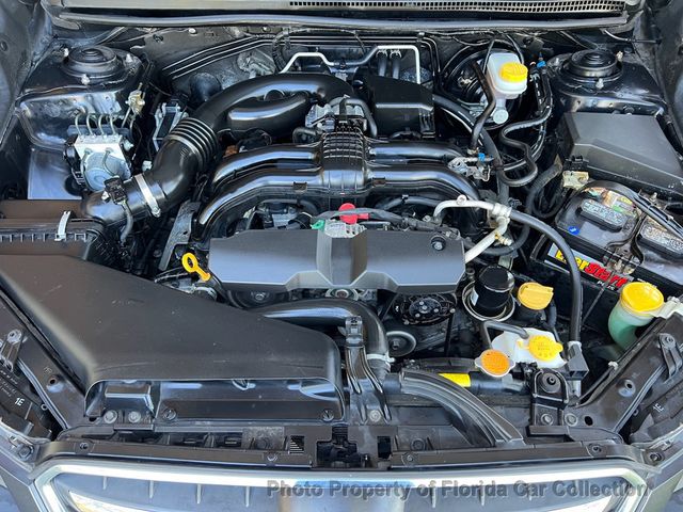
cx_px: 342
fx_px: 513
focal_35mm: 26
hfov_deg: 67.3
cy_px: 256
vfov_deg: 53.1
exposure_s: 1/81
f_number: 1.5
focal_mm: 5.7
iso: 125
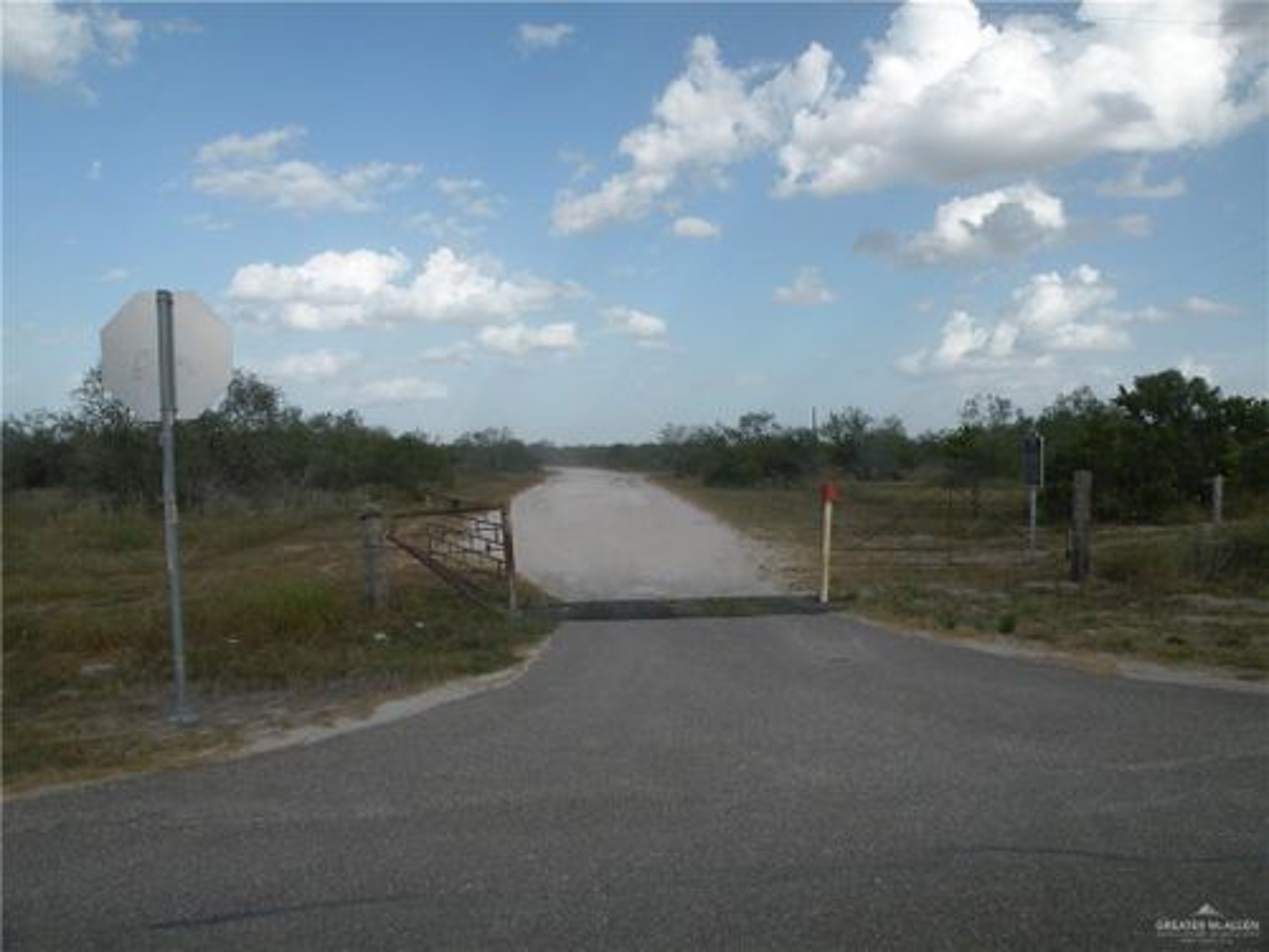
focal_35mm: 27
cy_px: 476
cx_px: 634
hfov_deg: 65.3
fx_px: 990
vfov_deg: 51.4
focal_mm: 4.7
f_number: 6.3
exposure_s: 1/278
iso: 64
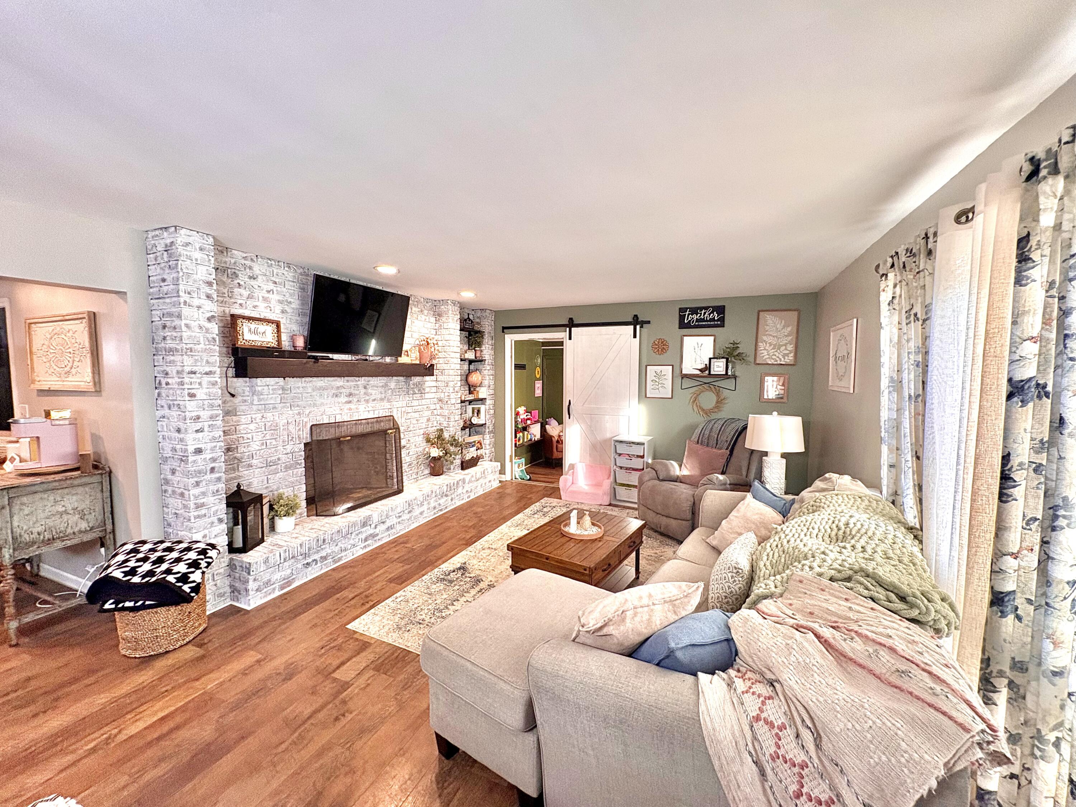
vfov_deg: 85.7
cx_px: 538
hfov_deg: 102.1
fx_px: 435
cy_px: 404
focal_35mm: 14
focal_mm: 2.22
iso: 200
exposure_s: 1/60
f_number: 2.2
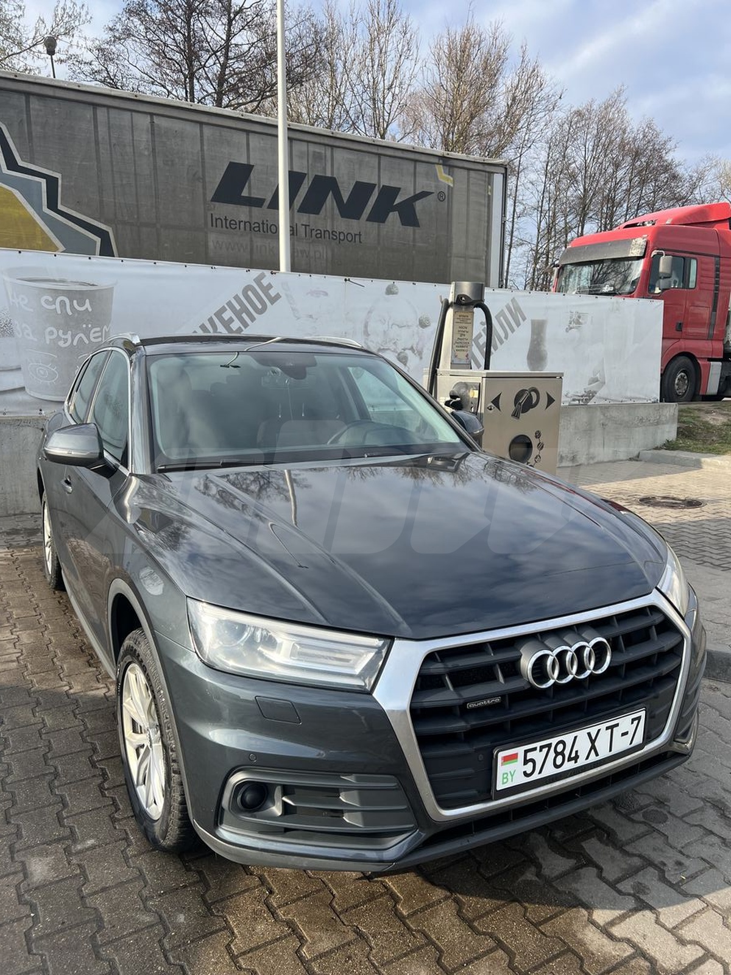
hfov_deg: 53.1
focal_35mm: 26
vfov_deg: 67.3
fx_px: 732
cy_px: 488
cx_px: 366
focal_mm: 5.7
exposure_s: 1/1431
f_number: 1.5
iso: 50
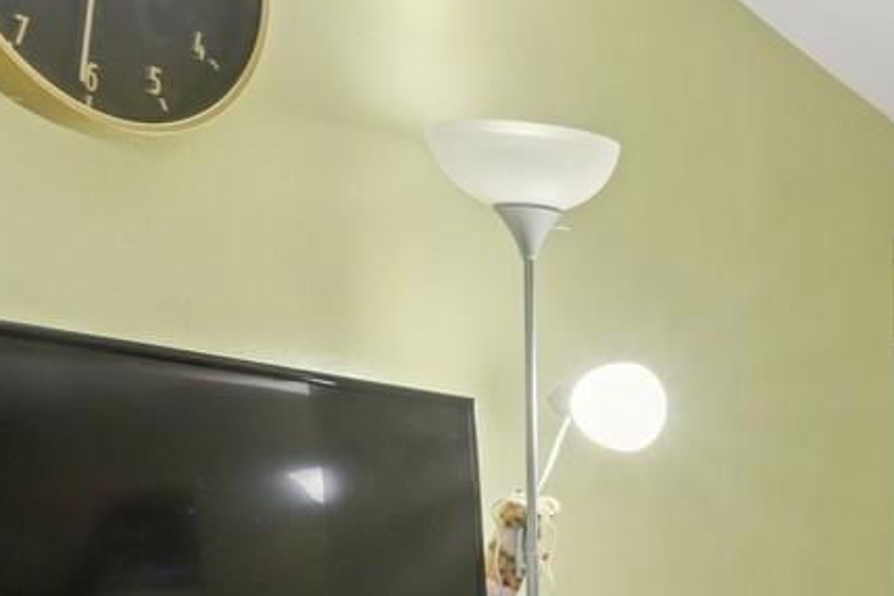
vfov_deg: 23.3
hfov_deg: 25.4
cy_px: 575
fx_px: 1391
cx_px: 1390
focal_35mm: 56
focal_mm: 15
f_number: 14
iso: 640
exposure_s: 1/10
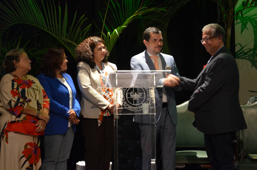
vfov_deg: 16.5
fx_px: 588
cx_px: 128
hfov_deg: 24.7
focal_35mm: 82
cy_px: 85
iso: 1600
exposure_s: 1/13
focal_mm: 55
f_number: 5.6
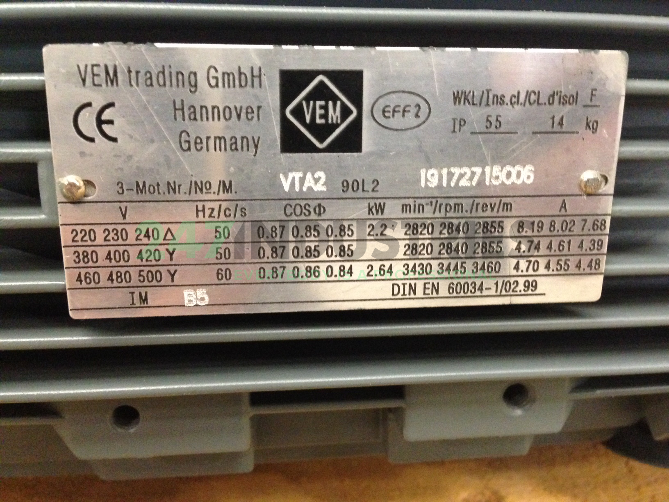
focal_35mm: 33
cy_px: 251
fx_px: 638
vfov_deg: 42.9
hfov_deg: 55.4
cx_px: 334
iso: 500
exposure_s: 1/15
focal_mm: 4.12
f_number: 2.4
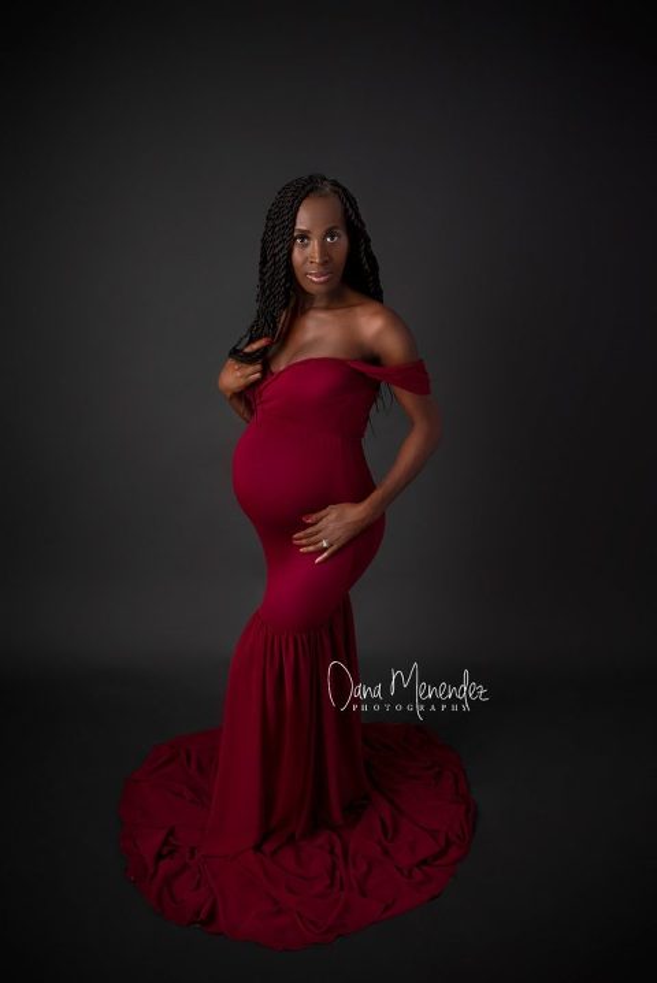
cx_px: 328
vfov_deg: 54.4
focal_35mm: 35
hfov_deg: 37.9
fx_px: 956
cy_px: 492
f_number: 3.2
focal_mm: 35
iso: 125
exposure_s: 1/100
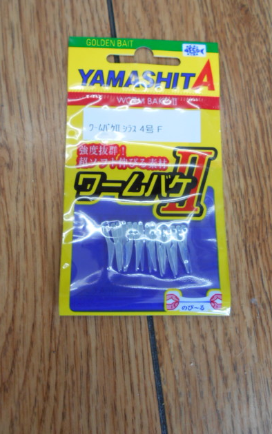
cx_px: 136
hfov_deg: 44.6
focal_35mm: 28
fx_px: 332
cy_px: 215
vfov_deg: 66.5
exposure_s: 1/30
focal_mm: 4.6
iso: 160
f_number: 3.2
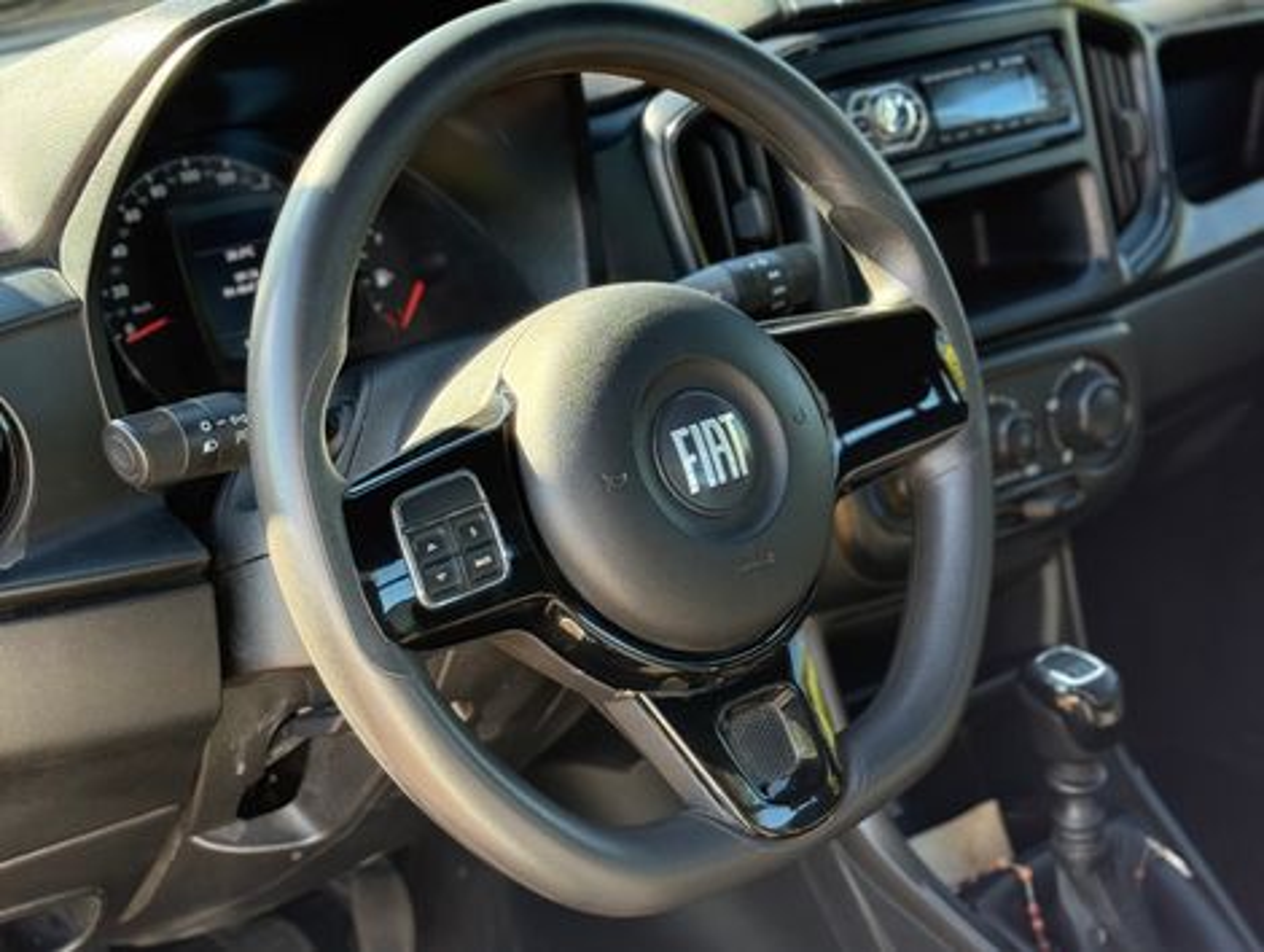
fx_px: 1755
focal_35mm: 48
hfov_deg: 39.6
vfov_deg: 30.3
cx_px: 632
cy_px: 476
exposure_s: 1/192
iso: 200
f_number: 1.78
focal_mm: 6.76
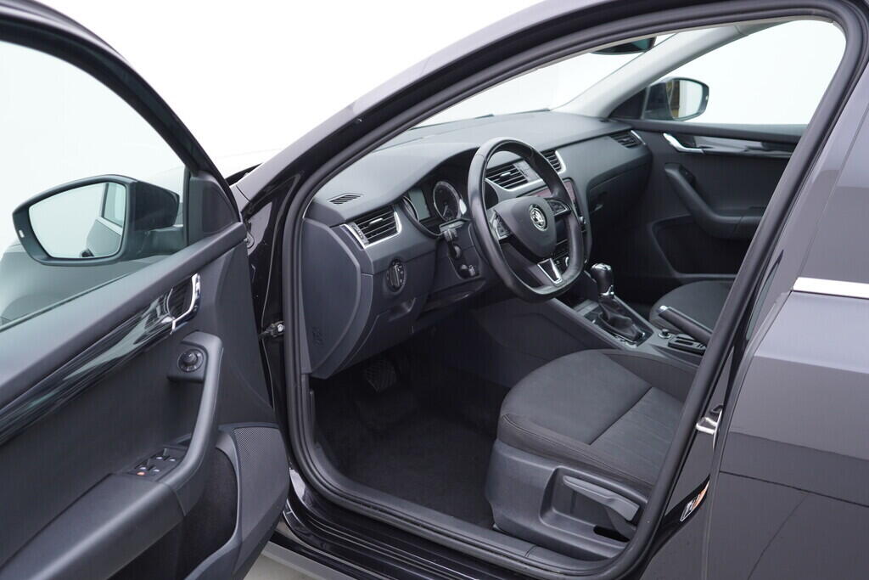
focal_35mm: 36
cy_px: 290
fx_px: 869
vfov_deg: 36.9
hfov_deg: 53.1
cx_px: 434
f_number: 2.8
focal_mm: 24
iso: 125
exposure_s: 1/40
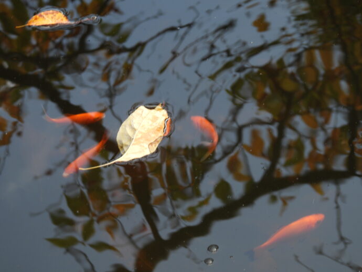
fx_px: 2092
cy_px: 136
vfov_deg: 7.4
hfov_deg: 9.9
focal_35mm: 200
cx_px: 181
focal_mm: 35.7
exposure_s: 1/60
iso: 100
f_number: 4.5
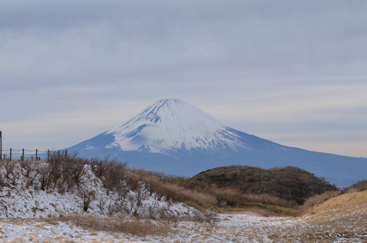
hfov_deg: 27.0
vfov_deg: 18.1
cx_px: 184
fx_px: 763
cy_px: 122
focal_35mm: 75
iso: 100
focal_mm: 50
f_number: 8
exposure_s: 1/250
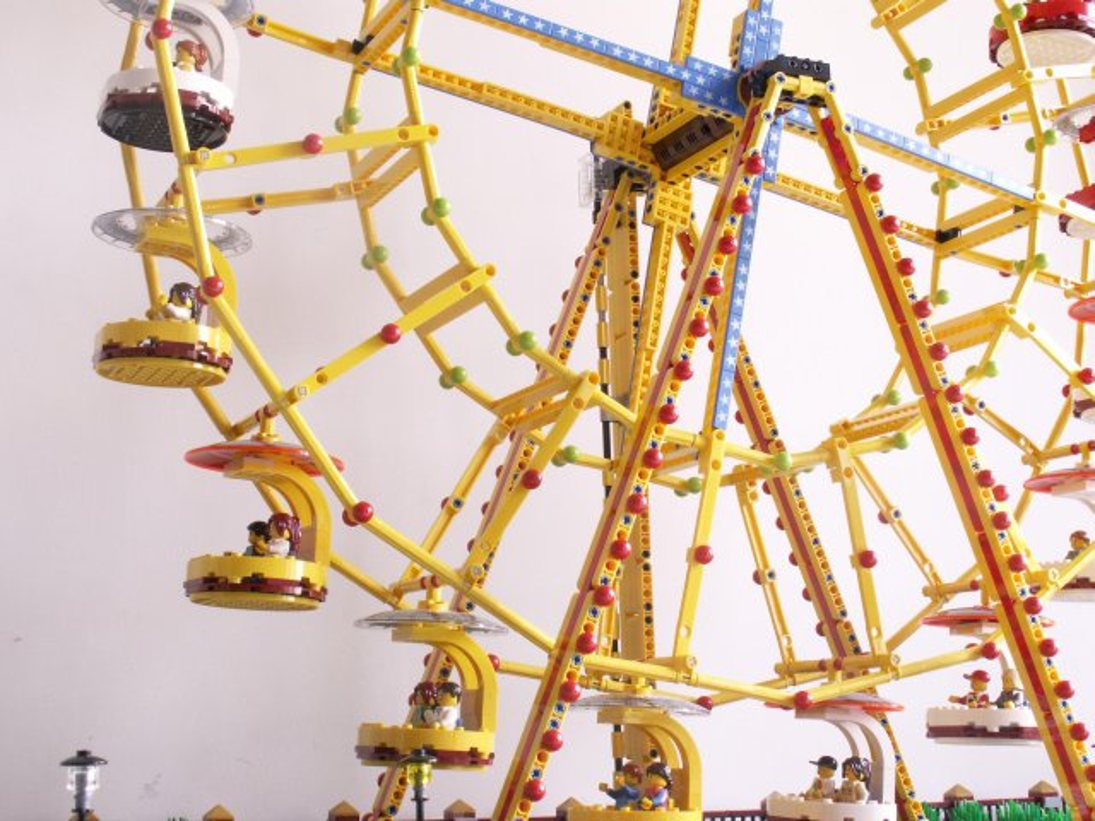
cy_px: 410
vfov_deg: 27.0
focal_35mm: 54
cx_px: 548
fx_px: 1708
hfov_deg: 35.5
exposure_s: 1/4
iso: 50
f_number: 8
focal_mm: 8.98
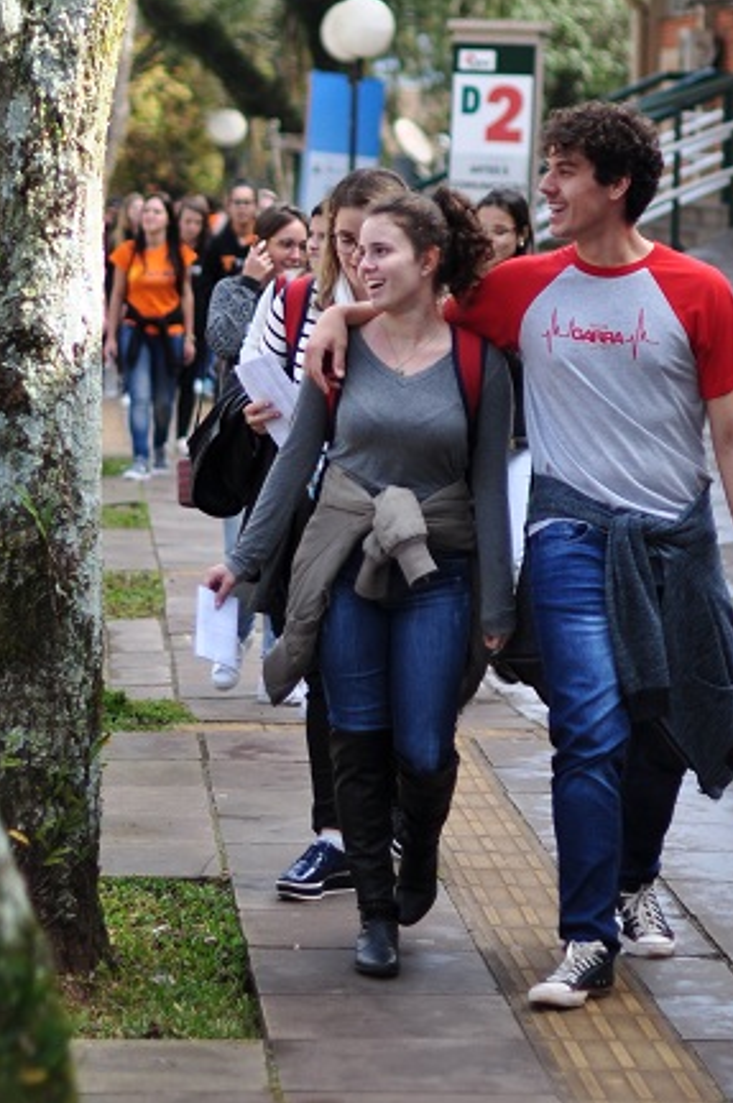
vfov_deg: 14.7
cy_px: 337
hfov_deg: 9.8
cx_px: 428
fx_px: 4255
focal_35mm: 139
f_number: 1.4
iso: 200
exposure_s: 1/4000
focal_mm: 50
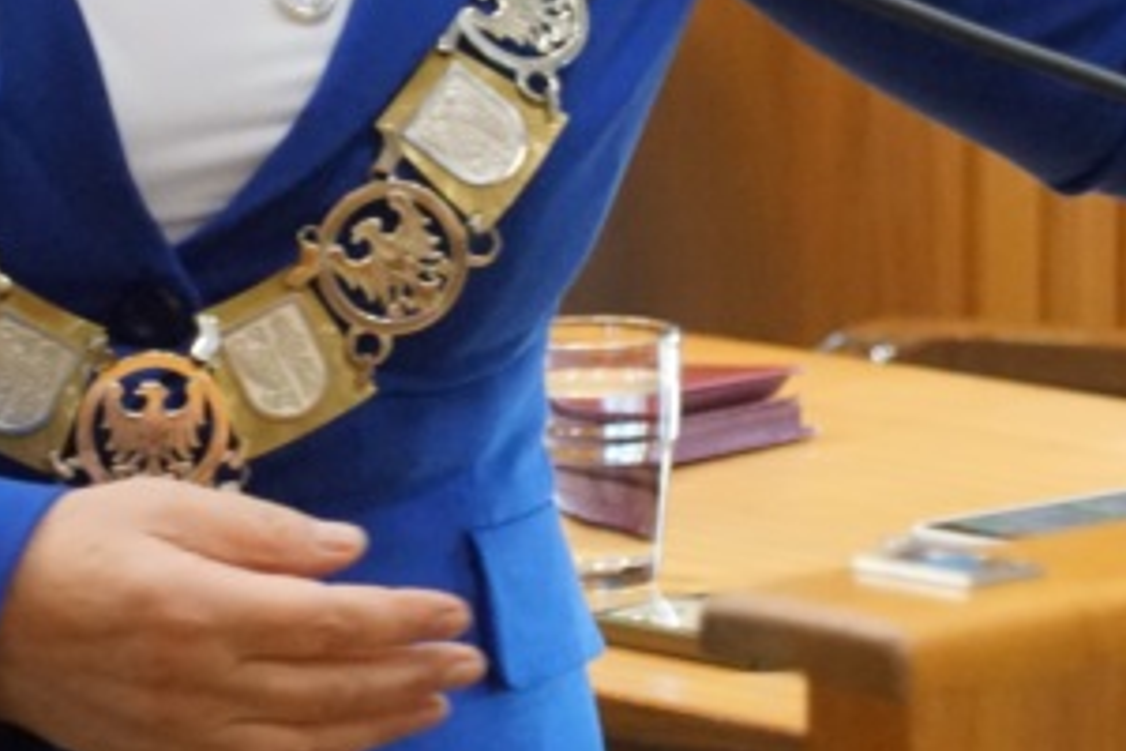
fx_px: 9383
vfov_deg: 4.6
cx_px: 604
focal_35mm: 300
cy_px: -24
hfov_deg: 6.9
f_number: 5
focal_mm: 60
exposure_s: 1/100
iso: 3200
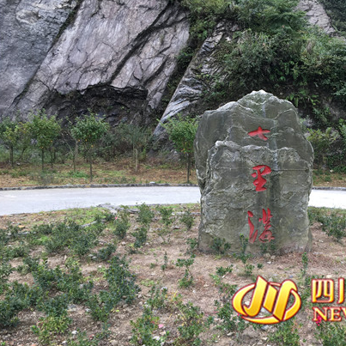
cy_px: 174
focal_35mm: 35
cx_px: 234
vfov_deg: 47.2
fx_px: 396
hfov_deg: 46.4
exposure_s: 1/100
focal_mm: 4.15
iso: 25
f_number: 2.2
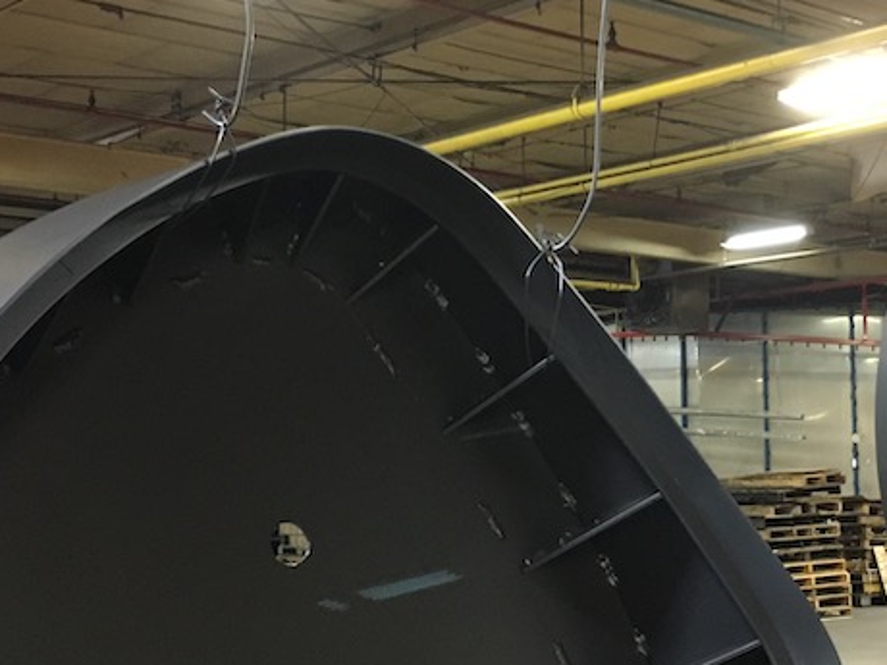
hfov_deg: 30.3
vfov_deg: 23.3
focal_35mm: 63
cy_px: 353
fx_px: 1614
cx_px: 648
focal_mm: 4.15
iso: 200
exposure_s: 1/20
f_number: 2.2
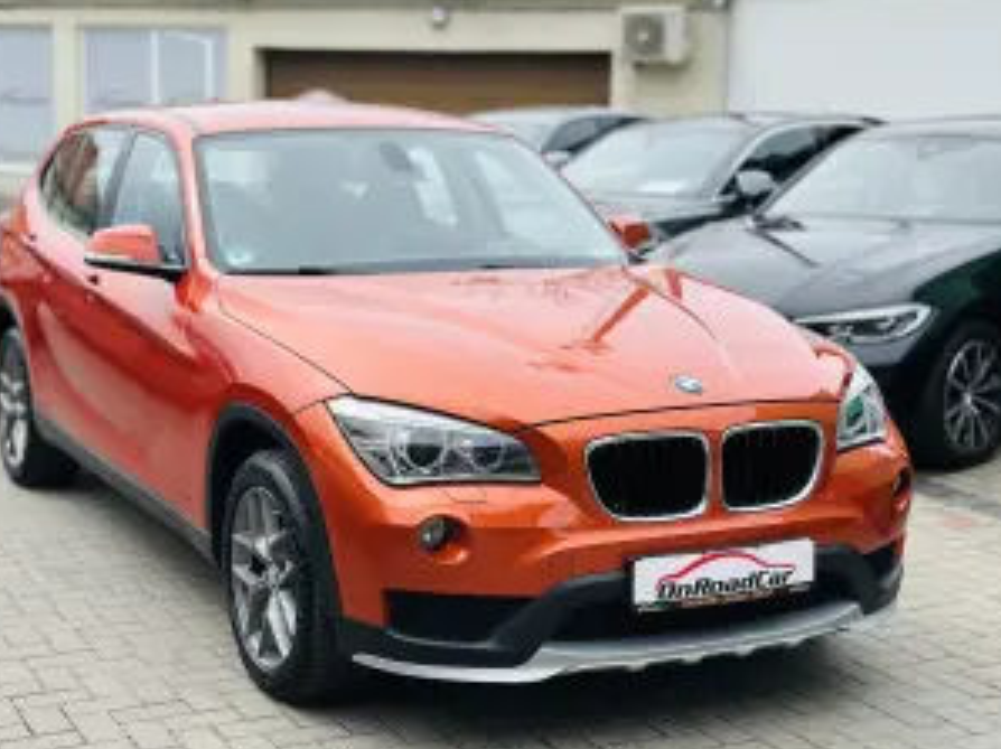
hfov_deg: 33.2
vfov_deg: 25.2
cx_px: 420
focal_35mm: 58
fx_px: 1676
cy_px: 363
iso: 80
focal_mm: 6.86
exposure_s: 1/2732
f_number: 1.78
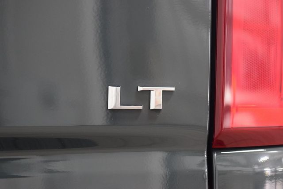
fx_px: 826
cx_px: 142
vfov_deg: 13.0
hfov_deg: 19.5
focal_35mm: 105
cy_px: 94
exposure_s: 1/30
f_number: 4.5
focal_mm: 70
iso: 1600
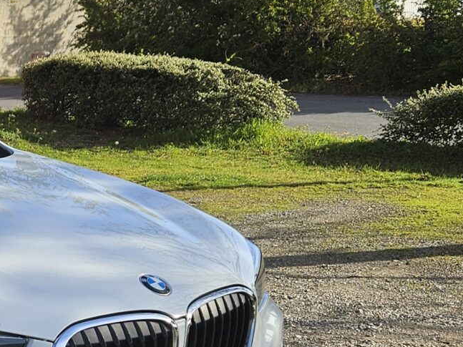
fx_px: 1217
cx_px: -150
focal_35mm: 91
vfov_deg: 15.9
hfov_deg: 19.7
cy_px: 341
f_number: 1.8
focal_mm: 5.4
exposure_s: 1/1354
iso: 40
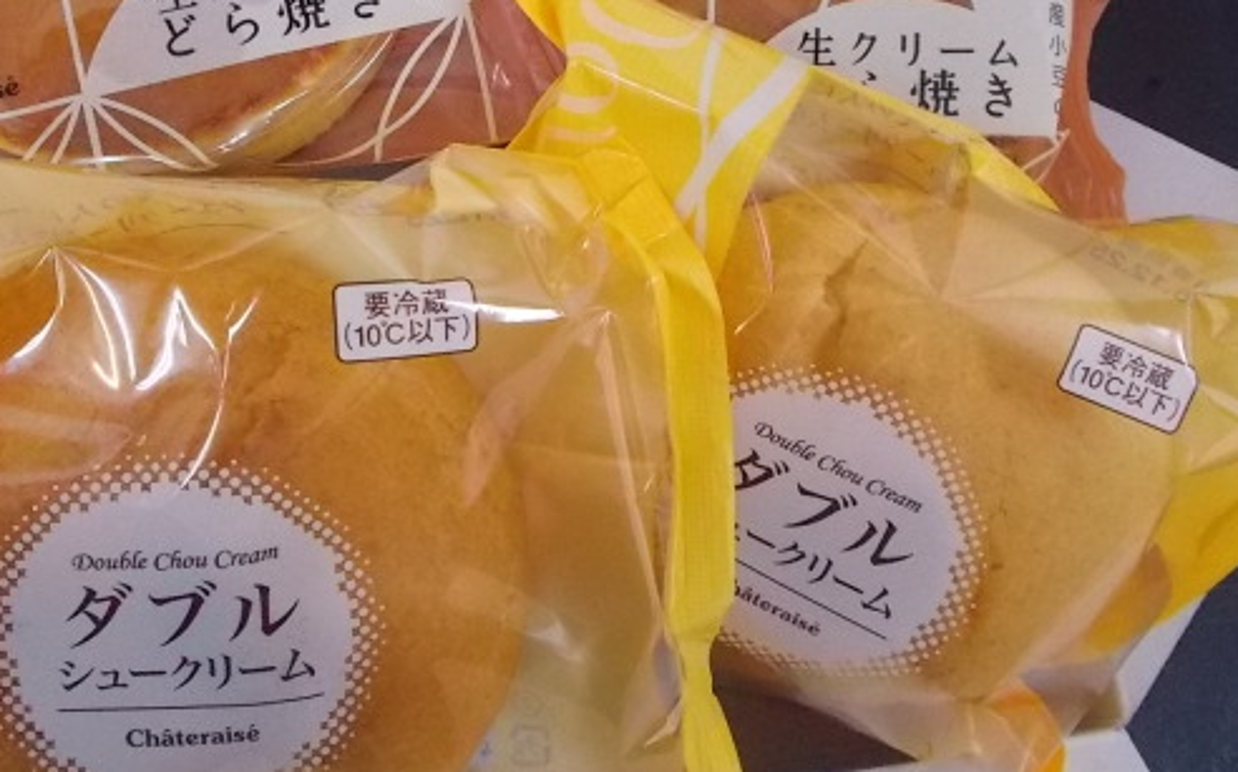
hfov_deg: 48.9
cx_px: 486
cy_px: 254
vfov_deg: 31.7
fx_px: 1349
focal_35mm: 40
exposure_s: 1/125
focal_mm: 4.1
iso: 640
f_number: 3.3
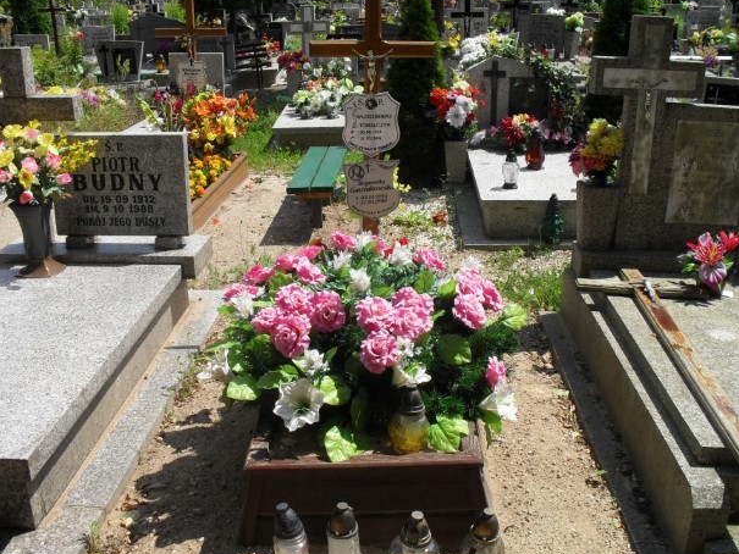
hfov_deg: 50.1
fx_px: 790
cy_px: 275
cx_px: 390
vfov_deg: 38.7
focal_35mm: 37
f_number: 8.4
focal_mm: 6.3
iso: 100
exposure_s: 1/180
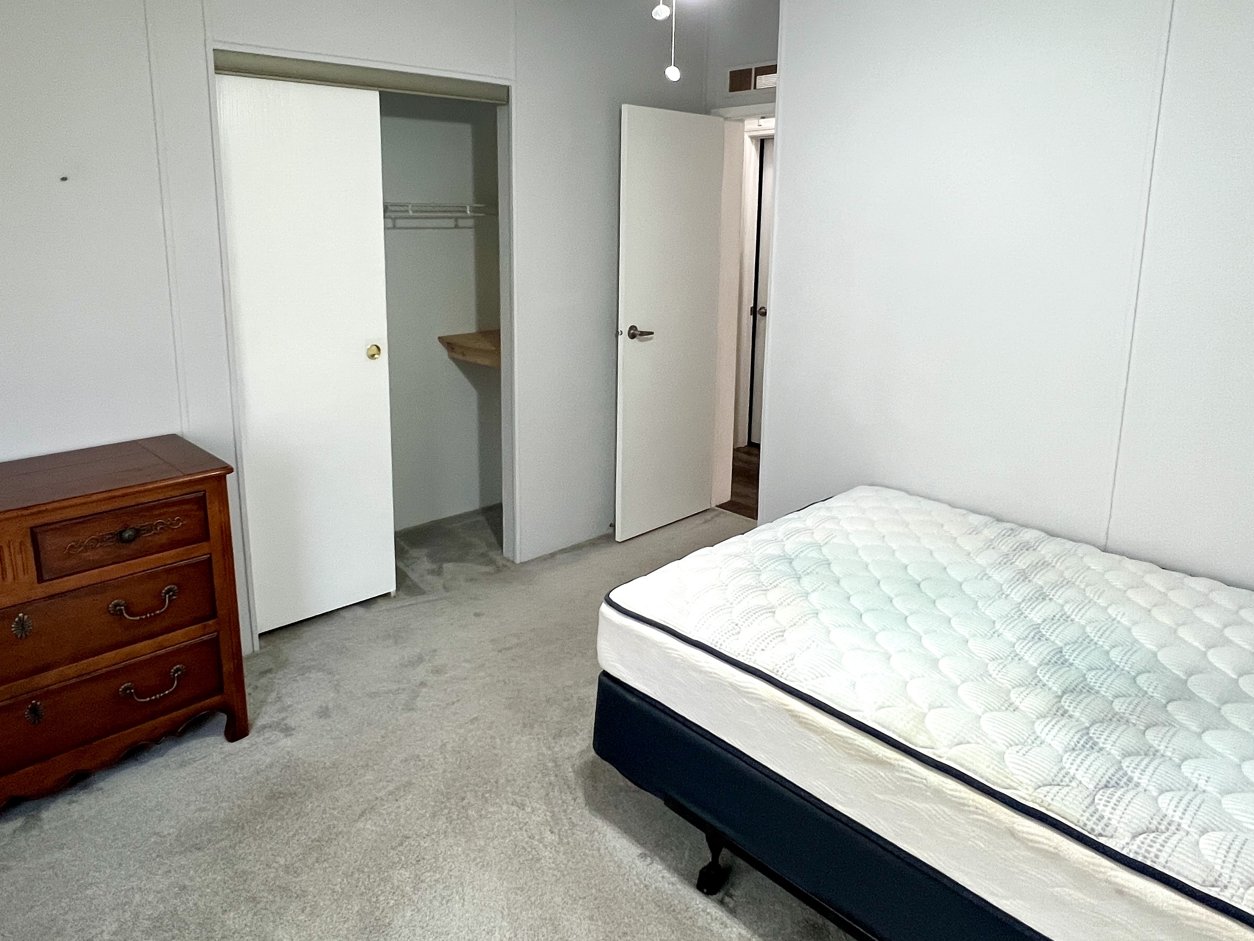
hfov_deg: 76.3
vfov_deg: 60.6
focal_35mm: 22
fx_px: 797
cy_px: 377
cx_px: 593
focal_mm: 1.57
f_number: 1.8
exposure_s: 1/120
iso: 160
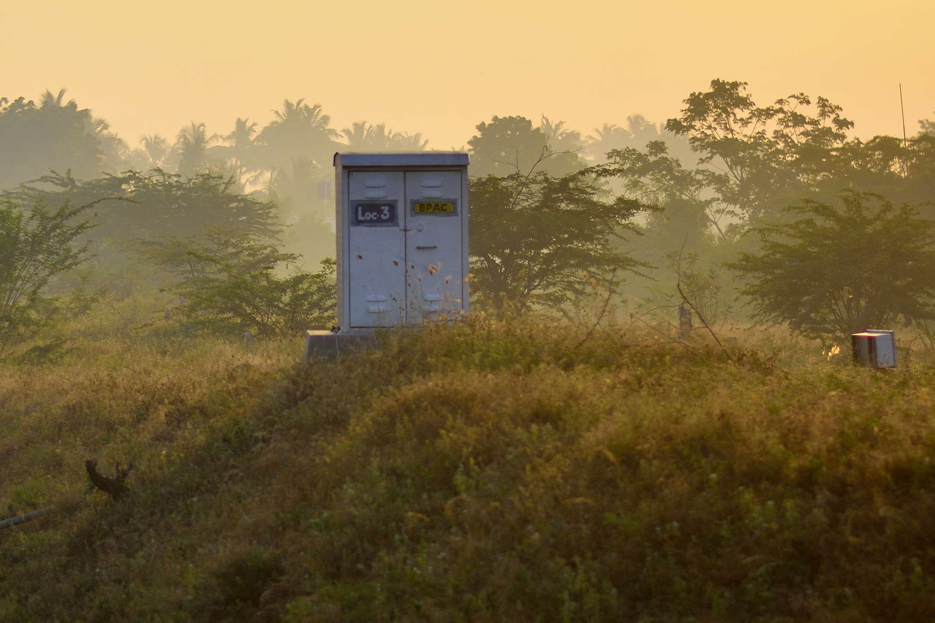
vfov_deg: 8.0
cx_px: 121
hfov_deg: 11.9
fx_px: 4440
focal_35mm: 171
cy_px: 288
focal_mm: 50
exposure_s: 1/2500
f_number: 1.8
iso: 100
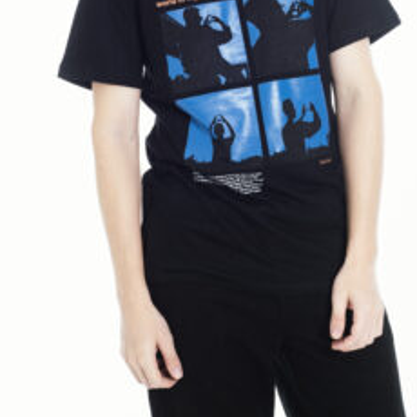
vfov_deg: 20.6
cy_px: 73
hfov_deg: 20.9
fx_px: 1131
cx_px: 252
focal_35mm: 83
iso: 100
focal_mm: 50
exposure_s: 1/125
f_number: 8
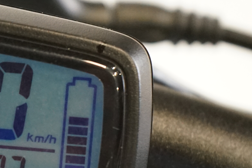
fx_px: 1519
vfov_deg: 6.3
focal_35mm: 217
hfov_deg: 9.4
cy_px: 146
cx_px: -12
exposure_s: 1/200
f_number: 5.6
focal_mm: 57
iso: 3200
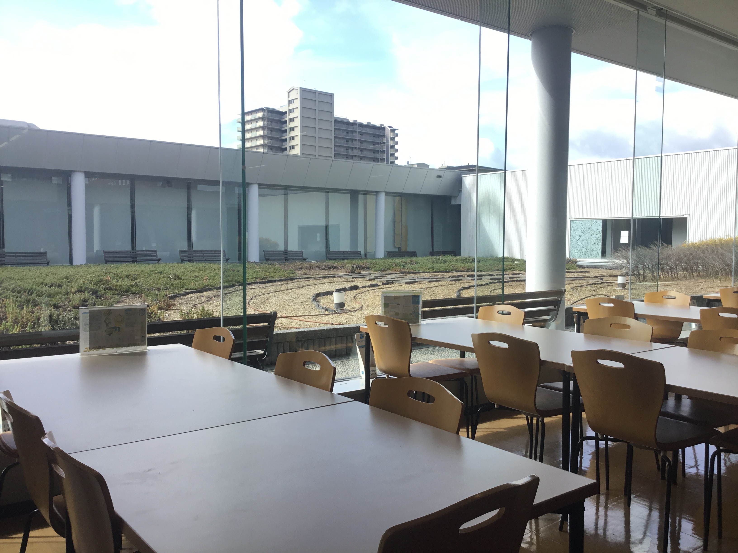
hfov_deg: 58.4
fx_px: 661
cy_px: 276
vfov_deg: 45.4
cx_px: 369
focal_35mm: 31
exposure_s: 1/377
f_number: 2.4
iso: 25
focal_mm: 3.3
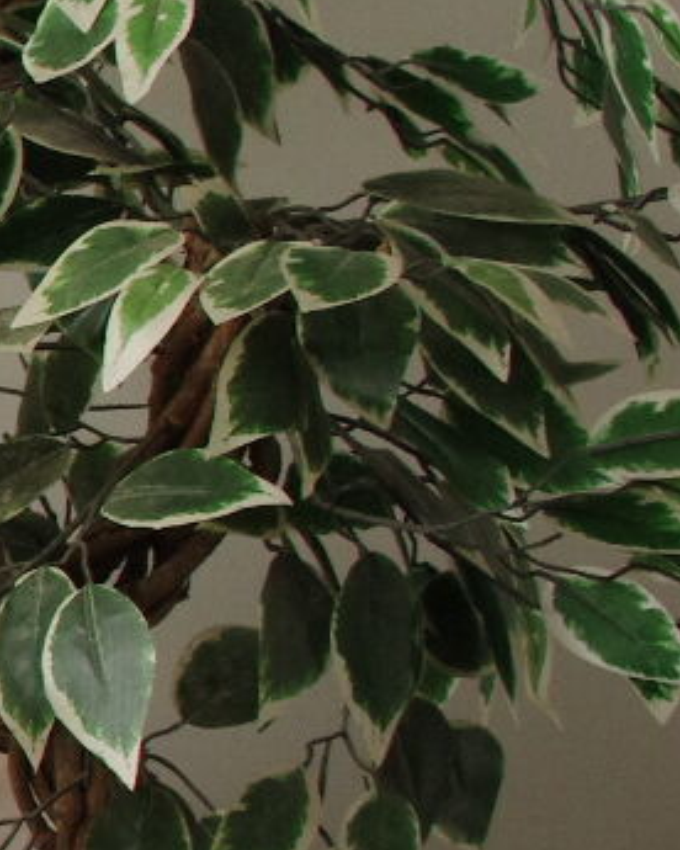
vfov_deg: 13.7
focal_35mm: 141
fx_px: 3547
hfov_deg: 9.1
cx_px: -1286
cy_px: 542
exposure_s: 1/125
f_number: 8
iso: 800
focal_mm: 20
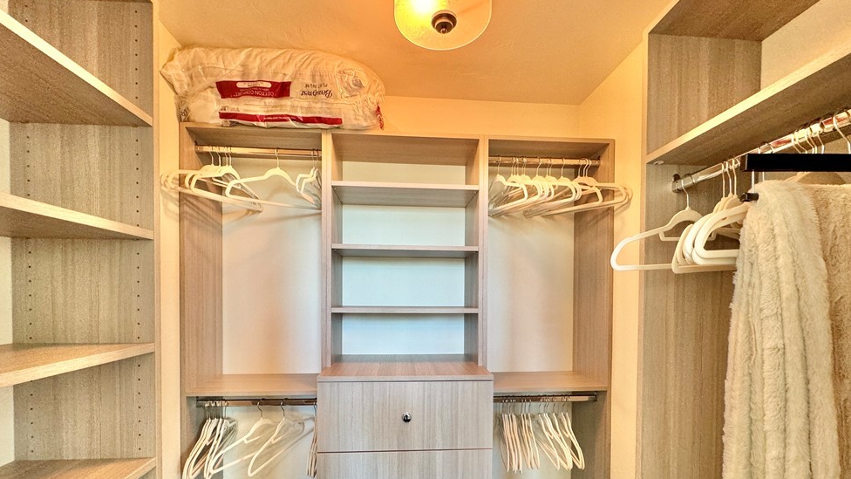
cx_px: 422
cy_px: 299
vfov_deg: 66.1
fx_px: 361
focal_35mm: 16
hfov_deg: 99.4
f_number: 2.2
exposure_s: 1/60
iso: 200
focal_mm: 2.22
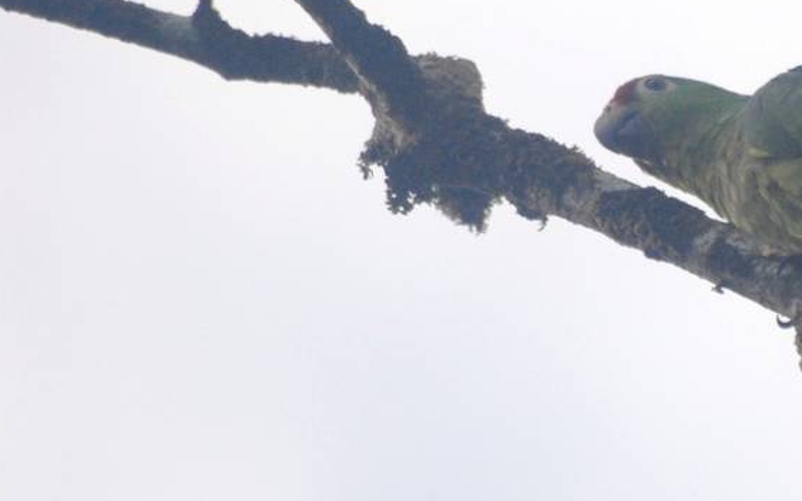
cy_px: 176
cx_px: 825
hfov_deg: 1.6
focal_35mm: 1305
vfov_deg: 1.0
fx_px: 28526
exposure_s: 1/800
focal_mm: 300
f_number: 5.6
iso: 400
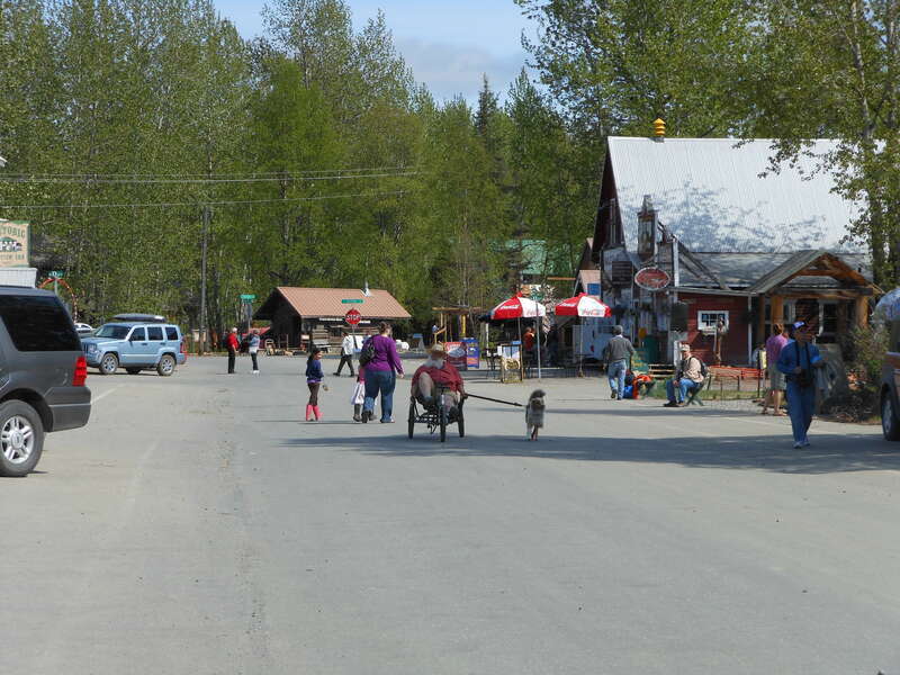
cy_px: 338
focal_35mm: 102
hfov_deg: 19.3
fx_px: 2652
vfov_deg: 14.5
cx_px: 450
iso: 80
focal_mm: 18.3
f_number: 5.4
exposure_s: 1/400
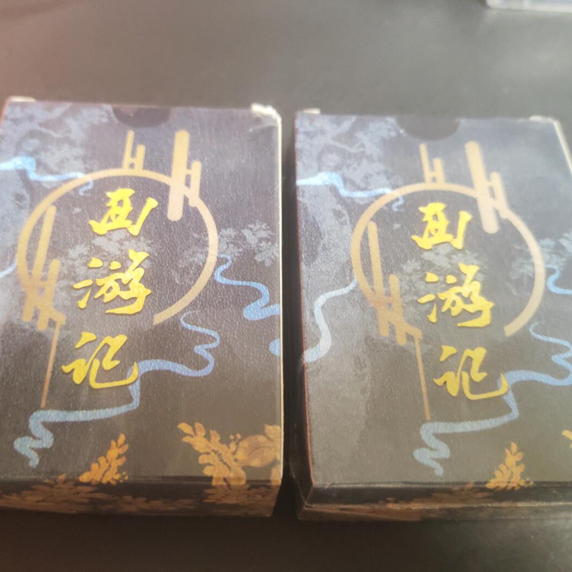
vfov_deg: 51.1
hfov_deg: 51.1
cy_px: 285
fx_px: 598
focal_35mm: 32
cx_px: 267
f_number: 1.8
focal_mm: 5.53
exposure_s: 1/100
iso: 800
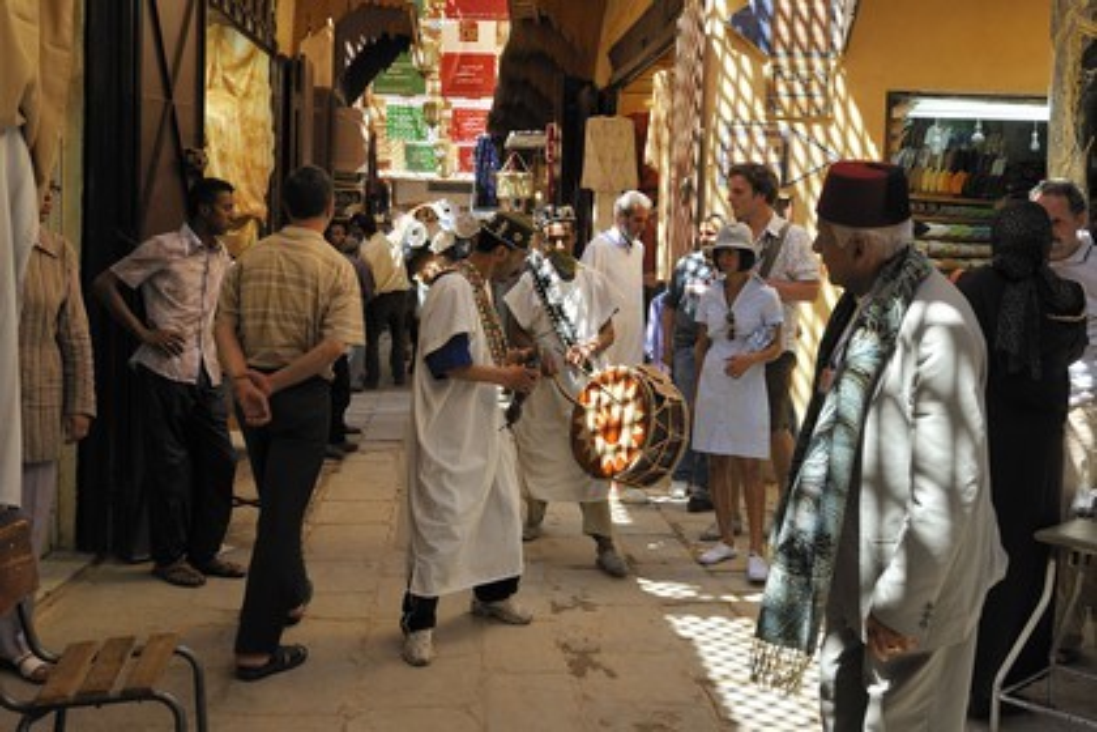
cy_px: 366
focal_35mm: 34
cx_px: 548
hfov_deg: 55.8
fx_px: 1036
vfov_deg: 38.9
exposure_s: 1/160
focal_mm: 34
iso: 400
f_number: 6.3
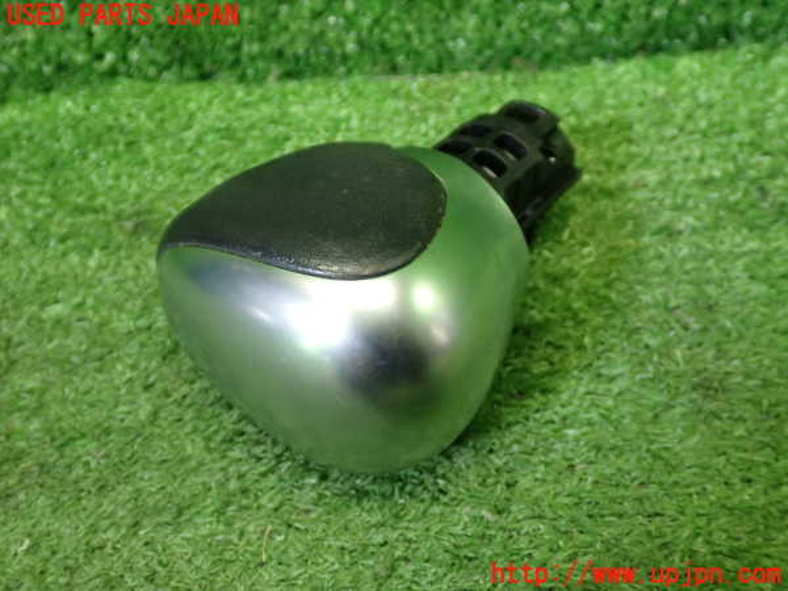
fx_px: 933
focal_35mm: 41
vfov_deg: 35.1
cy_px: 296
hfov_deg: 45.8
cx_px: 394
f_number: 2.8
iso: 320
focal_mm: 7.31
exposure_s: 1/40
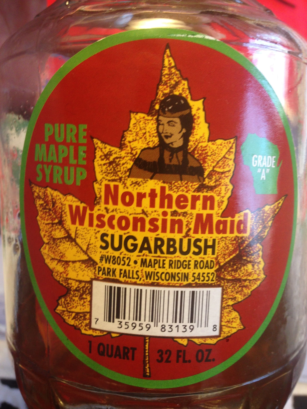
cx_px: 154
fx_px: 390
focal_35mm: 33
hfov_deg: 42.9
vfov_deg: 55.4
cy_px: 204
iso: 80
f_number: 2.4
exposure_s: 1/20
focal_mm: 4.12
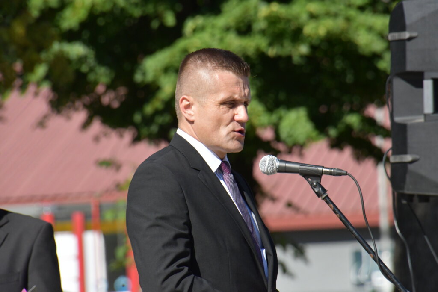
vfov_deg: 2.3
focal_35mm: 600
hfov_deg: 3.4
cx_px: 219
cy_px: 146
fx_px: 7301
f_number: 13
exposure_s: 1/2500
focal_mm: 400
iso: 2500
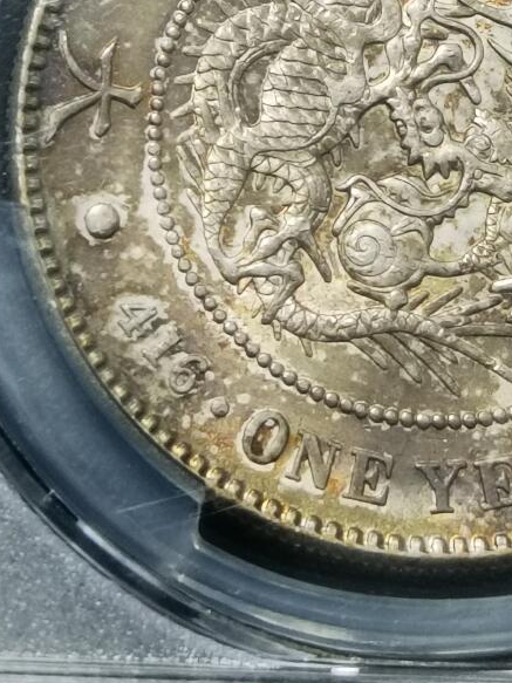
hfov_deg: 8.3
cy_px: -69
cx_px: 424
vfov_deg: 10.9
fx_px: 3531
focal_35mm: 179
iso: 125
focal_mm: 6.67
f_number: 1.9
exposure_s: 1/100
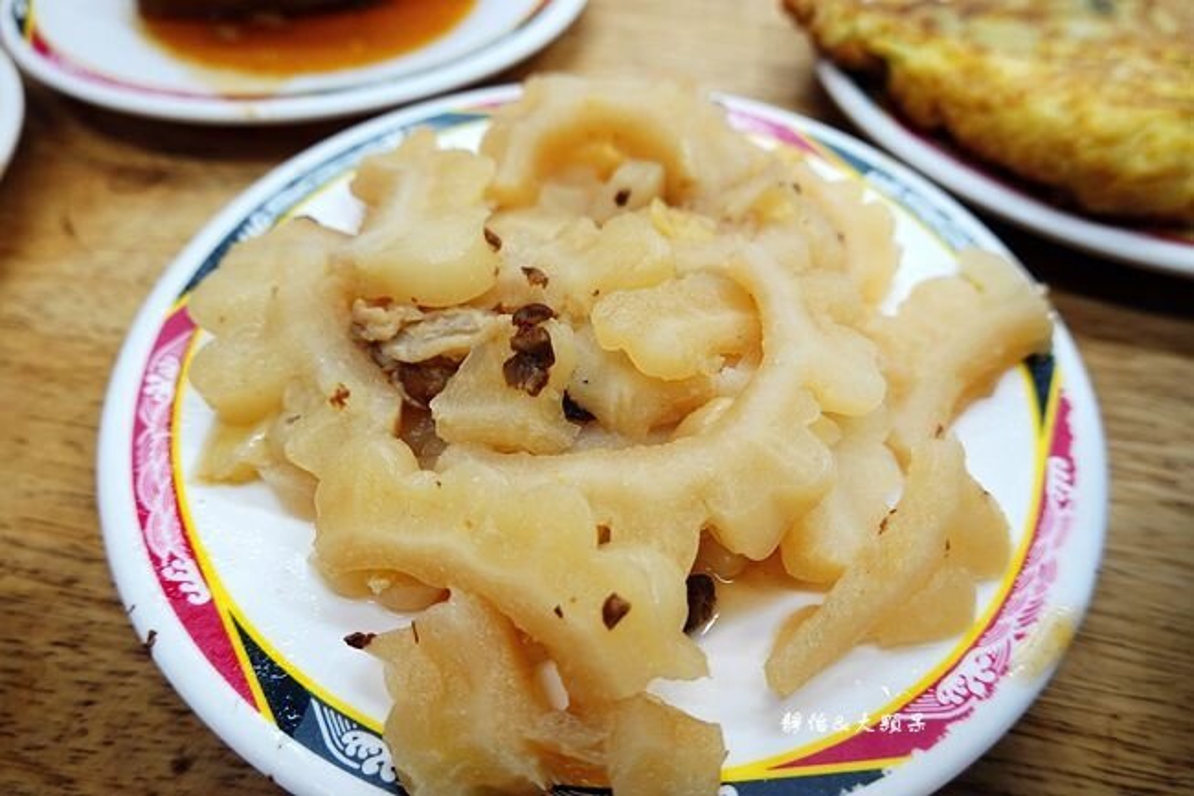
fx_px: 796
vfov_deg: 53.1
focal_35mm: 24
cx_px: 597
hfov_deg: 73.8
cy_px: 398
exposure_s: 1/30
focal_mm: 9
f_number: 2.8
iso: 125
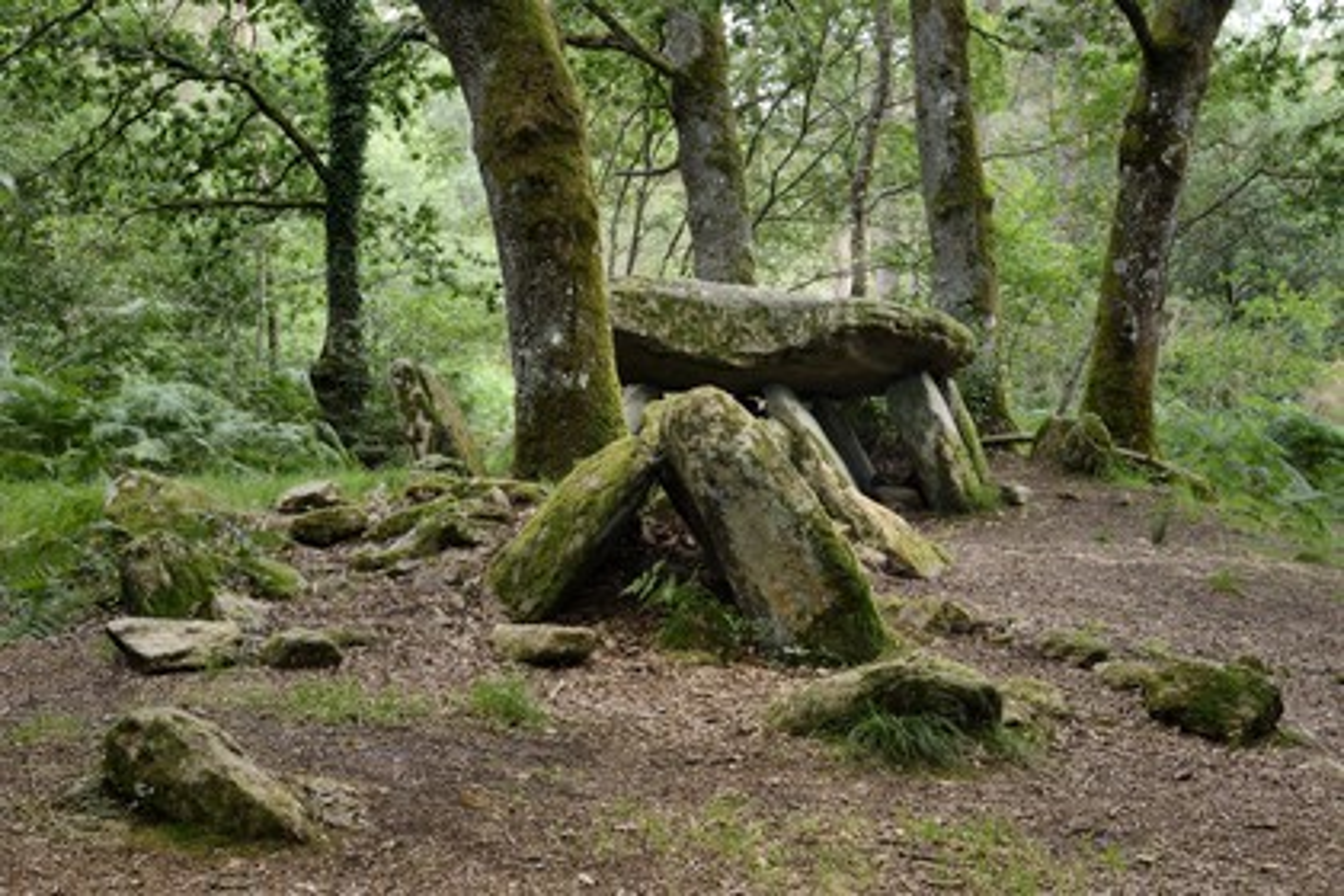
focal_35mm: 56
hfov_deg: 35.6
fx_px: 2091
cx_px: 672
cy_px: 448
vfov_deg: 24.2
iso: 800
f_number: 7.1
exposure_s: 1/60
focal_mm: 56
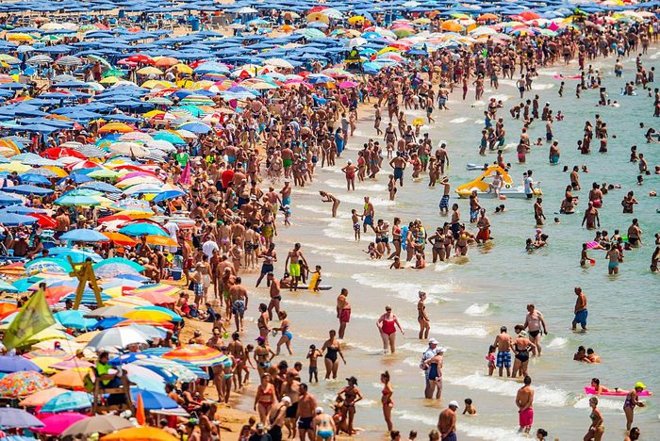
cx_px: 330
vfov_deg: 3.4
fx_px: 7339
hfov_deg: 5.1
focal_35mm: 400
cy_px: 220
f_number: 4
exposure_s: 1/3200
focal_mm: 400
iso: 200
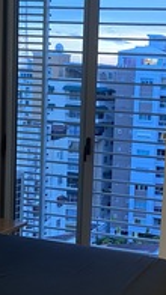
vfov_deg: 27.5
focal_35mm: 77
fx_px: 604
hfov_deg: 15.6
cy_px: 167
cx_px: 132
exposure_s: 1/60
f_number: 1.8
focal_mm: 4.25
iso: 400
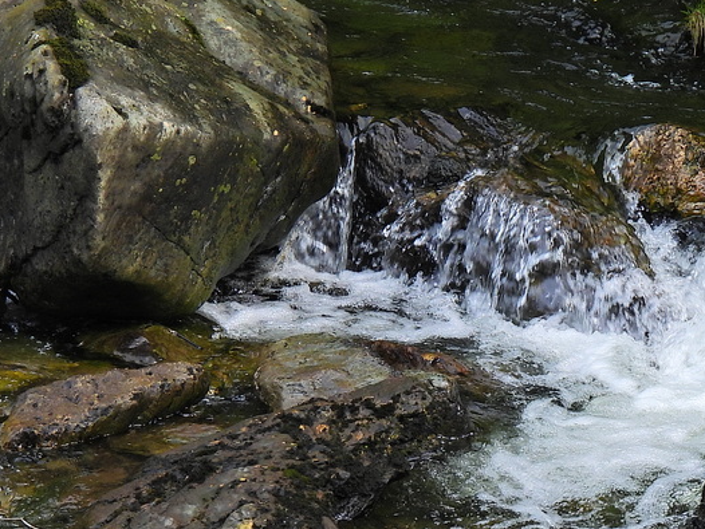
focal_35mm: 535
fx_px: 10901
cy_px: 425
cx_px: 528
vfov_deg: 2.8
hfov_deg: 3.7
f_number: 4.5
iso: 100
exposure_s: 1/160
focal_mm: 39.3
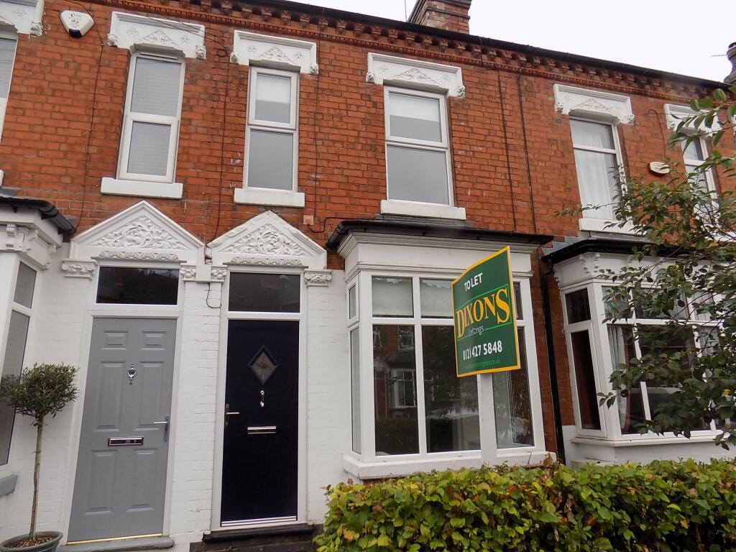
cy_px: 276
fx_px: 489
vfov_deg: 58.9
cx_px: 368
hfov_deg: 73.9
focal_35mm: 23
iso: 80
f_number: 3.1
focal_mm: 4
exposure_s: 1/200
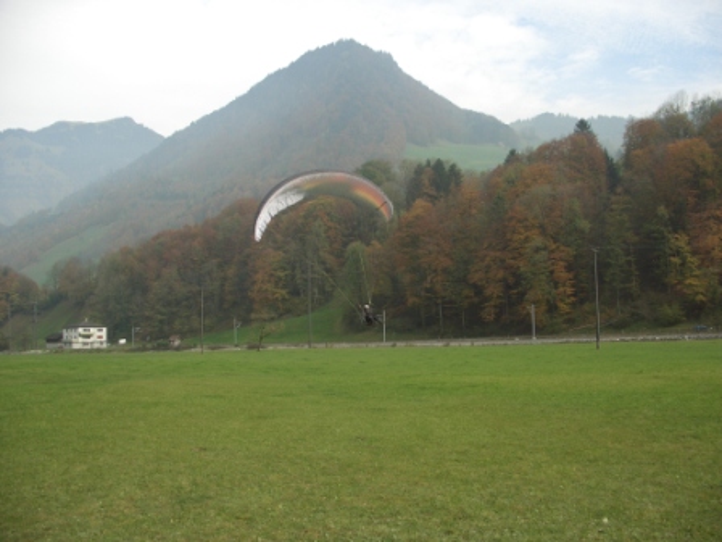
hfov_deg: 55.4
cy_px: 271
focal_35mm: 33
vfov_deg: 42.9
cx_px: 361
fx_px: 688
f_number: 2.8
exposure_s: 1/800
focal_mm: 7.1
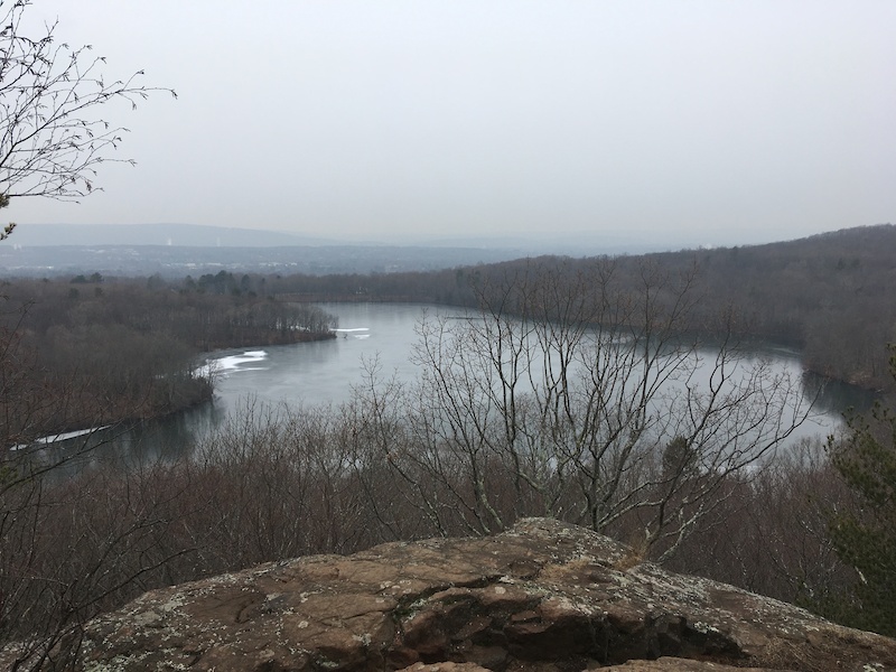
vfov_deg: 48.2
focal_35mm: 29
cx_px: 448
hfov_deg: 61.7
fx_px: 751
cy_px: 336
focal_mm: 4.15
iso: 25
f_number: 2.2
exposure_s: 1/725
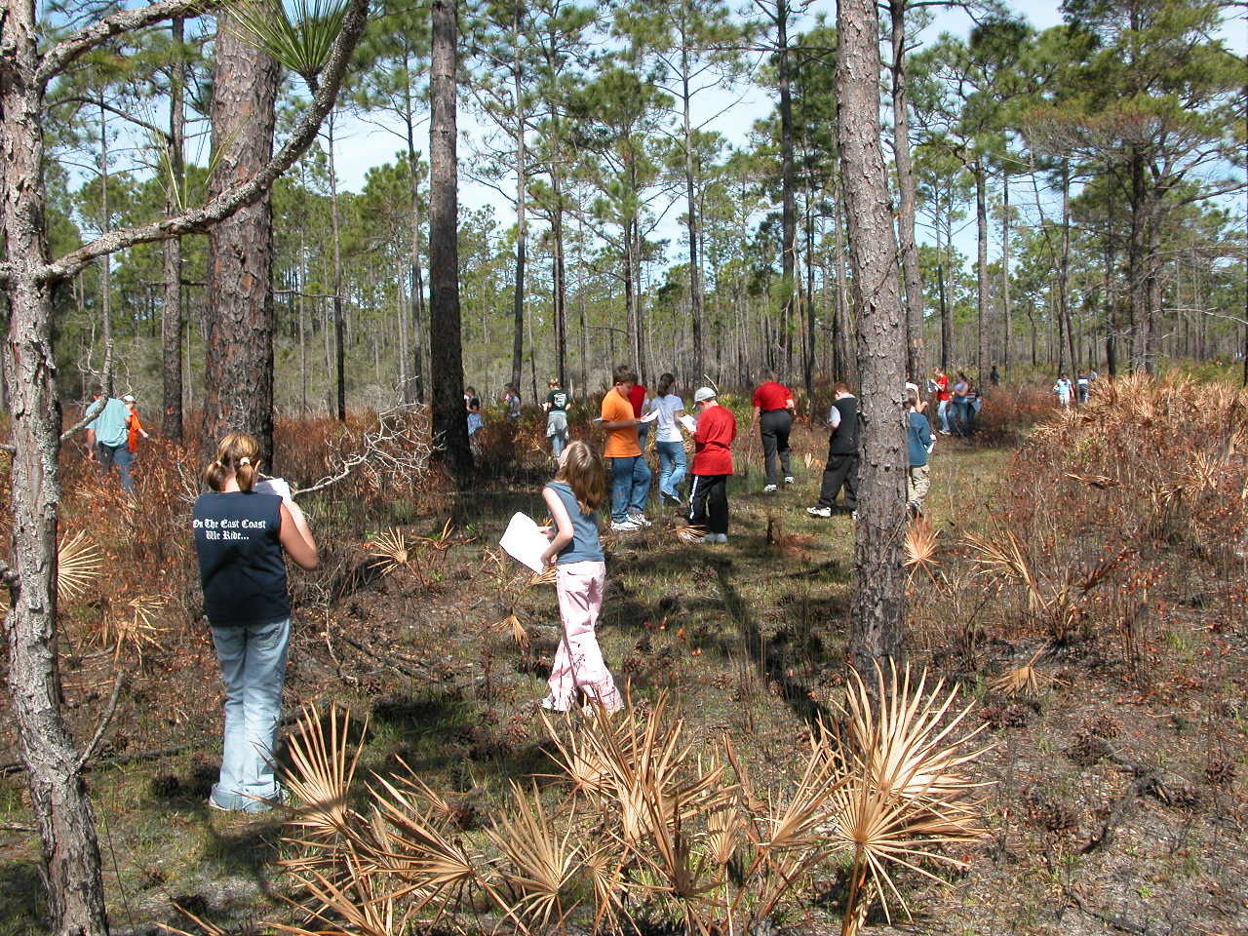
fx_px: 1262
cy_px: 468
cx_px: 624
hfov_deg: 52.6
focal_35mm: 35
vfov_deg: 40.7
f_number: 5.6
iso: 100
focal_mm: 8.9
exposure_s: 1/291
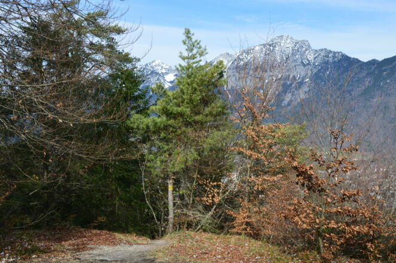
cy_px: 132
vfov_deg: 31.8
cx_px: 198
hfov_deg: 46.4
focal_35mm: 42
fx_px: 462
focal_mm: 28
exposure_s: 1/320
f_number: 10
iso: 400
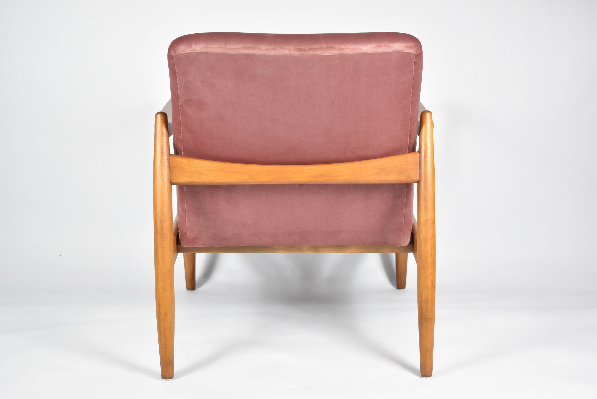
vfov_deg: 23.8
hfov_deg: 35.0
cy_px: 200
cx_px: 298
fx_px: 946
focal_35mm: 57
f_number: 4.8
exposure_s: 1/125
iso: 1800
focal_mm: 38
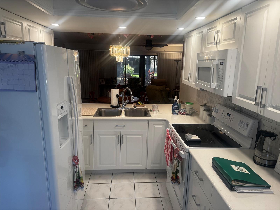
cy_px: 105
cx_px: 140
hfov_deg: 71.6
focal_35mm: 24
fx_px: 194
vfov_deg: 56.8
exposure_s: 1/120
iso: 80
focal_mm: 6.76
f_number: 1.78
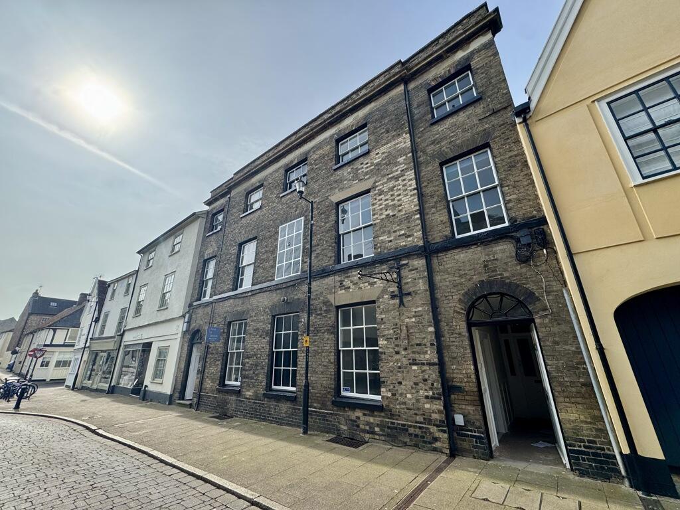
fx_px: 275
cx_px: 340
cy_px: 255
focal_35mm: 14
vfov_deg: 85.7
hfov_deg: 102.1
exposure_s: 1/2028
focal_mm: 2.22
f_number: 2.2
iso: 50
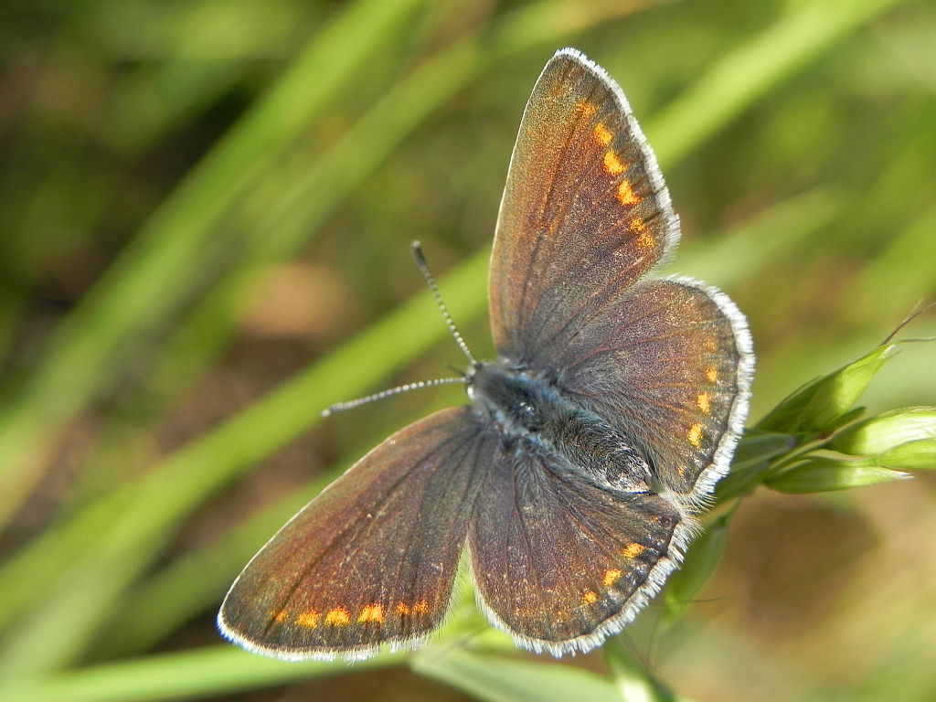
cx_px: 468
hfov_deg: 20.7
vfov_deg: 15.6
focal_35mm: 95
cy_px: 351
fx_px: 2569
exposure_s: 1/610
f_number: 4.5
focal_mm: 16.9
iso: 160
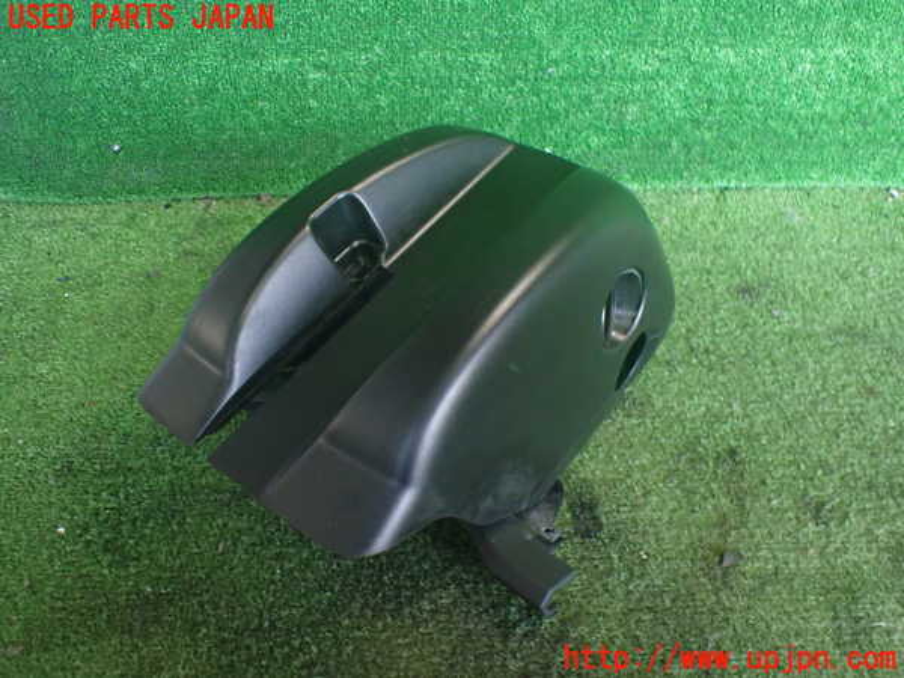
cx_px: 452
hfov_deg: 60.0
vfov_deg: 46.8
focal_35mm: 30
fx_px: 783
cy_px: 339
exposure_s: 1/125
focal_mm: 5.4
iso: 640
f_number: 2.3
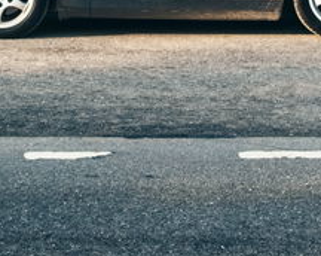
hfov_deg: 12.4
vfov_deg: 9.4
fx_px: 1479
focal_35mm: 156
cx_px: 165
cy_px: -205
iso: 640
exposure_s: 1/250
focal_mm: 23
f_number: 3.6
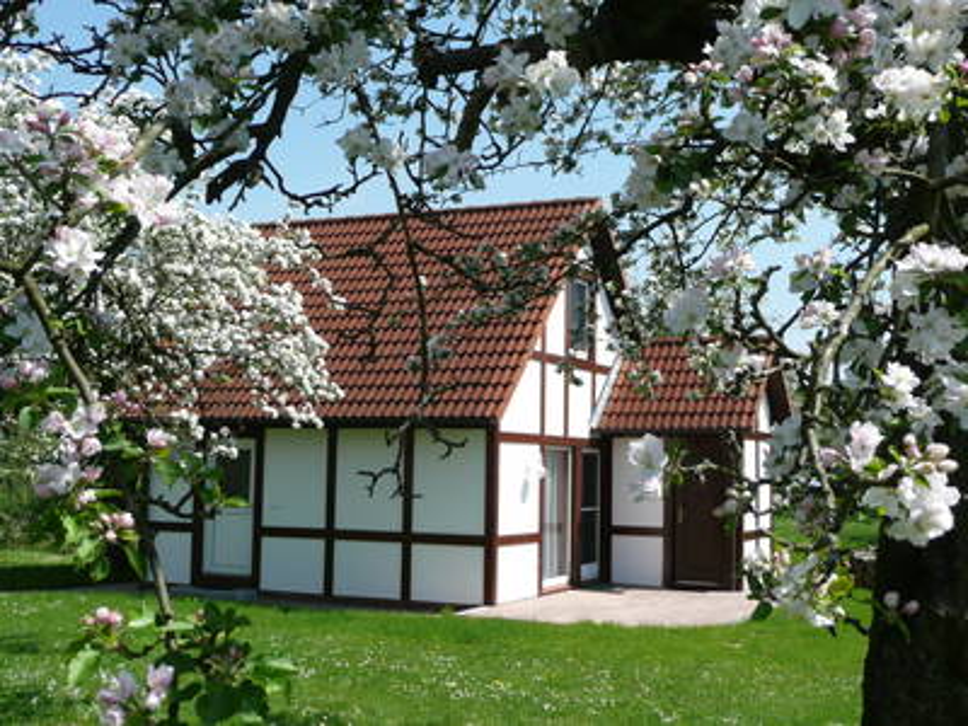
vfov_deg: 32.2
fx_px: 1258
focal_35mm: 45
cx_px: 484
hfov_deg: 42.1
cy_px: 363
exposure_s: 1/500
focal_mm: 7.3
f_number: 4.1
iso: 100
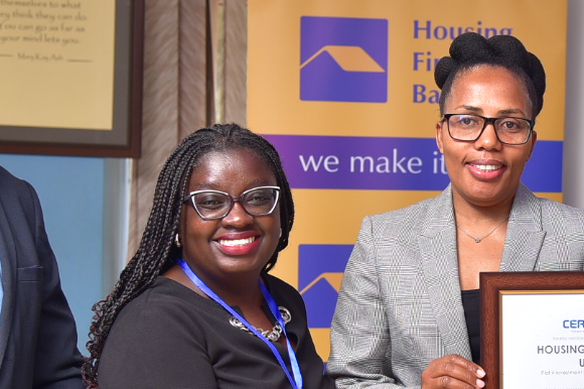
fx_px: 1994
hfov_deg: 16.3
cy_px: 240
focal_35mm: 123
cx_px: 595
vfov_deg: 11.1
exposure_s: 1/160
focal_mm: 44
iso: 400
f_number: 4.5
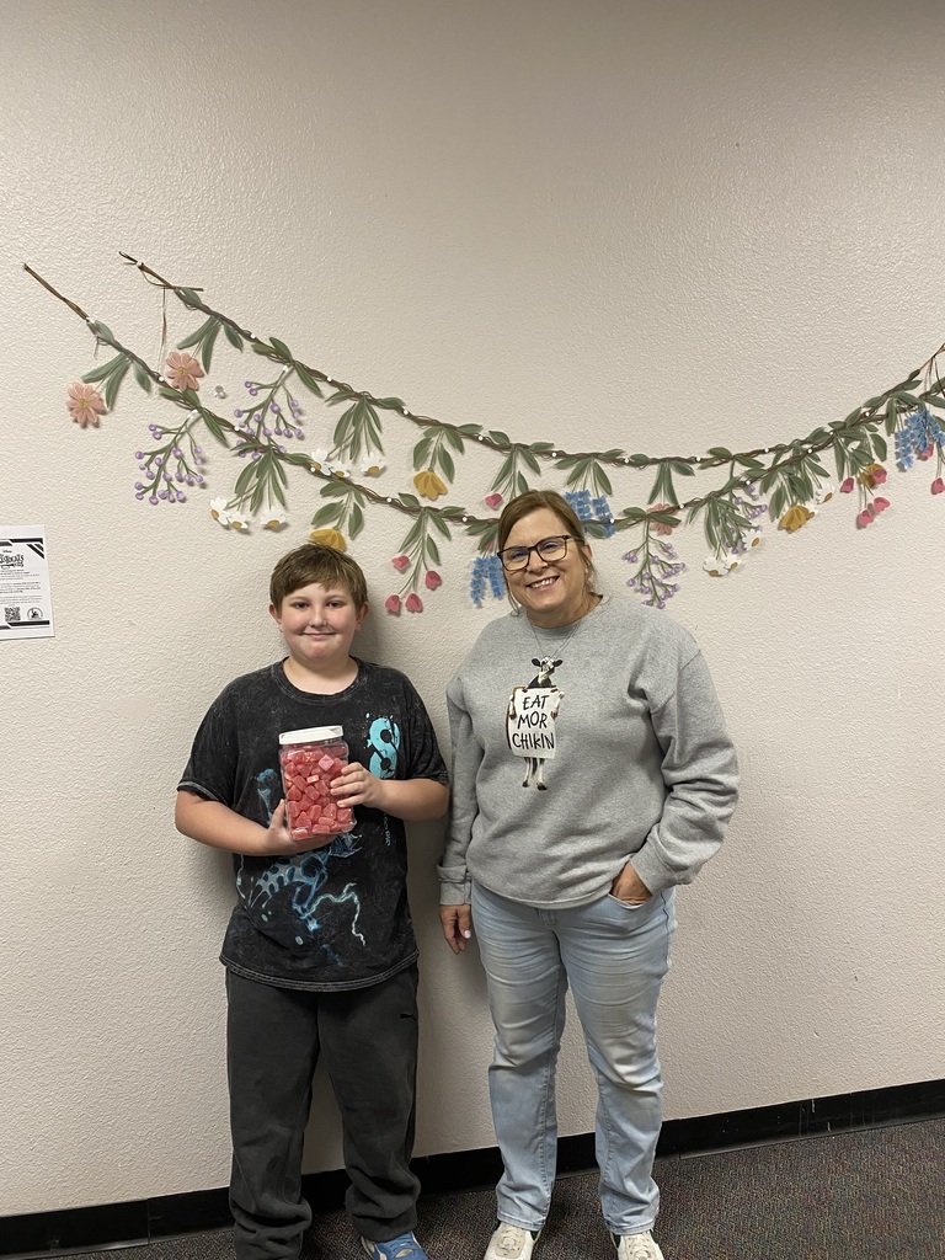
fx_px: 946
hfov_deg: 53.1
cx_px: 472
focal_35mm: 26
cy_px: 630
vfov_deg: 67.3
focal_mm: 4.25
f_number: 1.8
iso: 200
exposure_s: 1/60
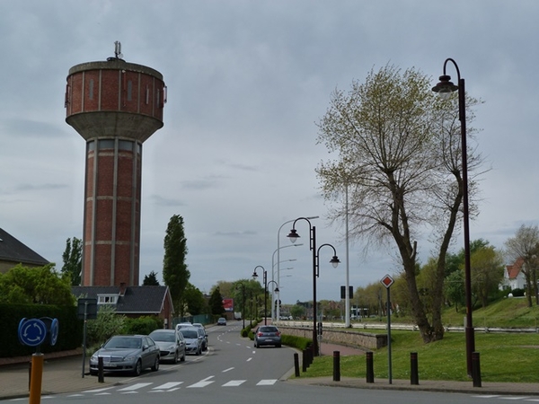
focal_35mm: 51
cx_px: 270
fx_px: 794
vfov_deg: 28.6
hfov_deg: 37.5
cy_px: 202
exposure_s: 1/640
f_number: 5.6
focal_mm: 9.2
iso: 125
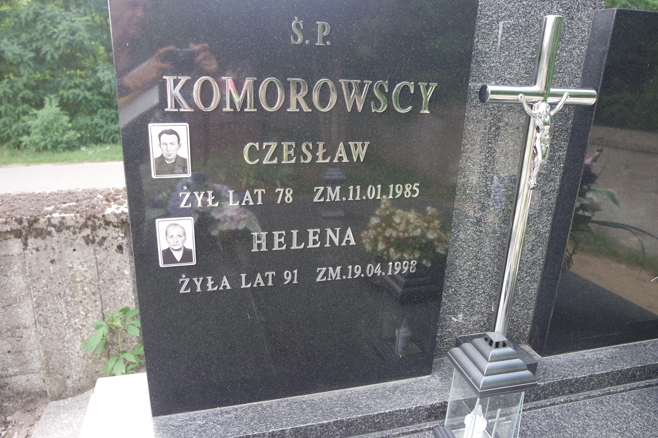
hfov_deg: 73.7
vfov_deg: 53.1
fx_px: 439
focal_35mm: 24
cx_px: 329
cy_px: 219
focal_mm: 16
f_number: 3.5
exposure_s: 1/60
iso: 200
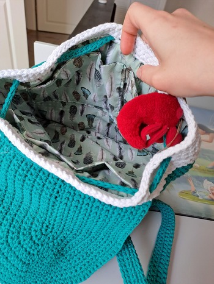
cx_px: 107
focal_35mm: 25
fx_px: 206
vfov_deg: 69.4
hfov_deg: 54.9
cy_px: 142
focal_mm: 4.65
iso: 64
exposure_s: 1/100
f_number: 1.8
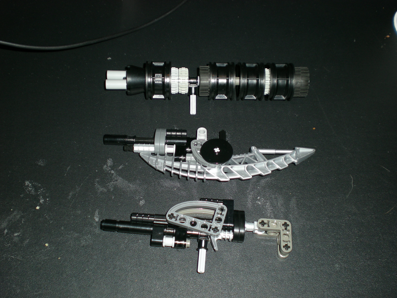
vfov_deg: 32.9
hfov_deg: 42.9
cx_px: 198
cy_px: 149
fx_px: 505
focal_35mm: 44
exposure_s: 1/60
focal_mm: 7.4
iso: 50
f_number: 3.5
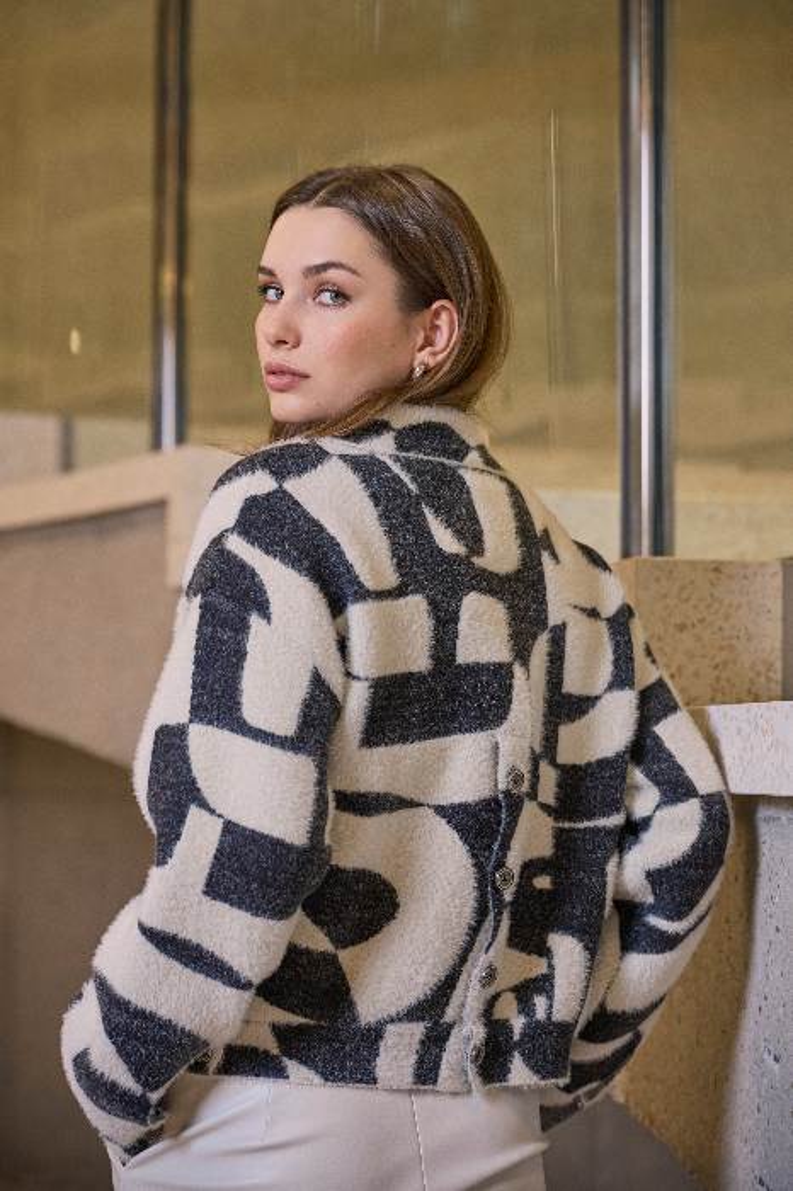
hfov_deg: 16.8
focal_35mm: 81
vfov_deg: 25.1
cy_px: 596
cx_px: 396
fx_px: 2679
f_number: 4
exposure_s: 1/160
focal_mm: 81
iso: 800
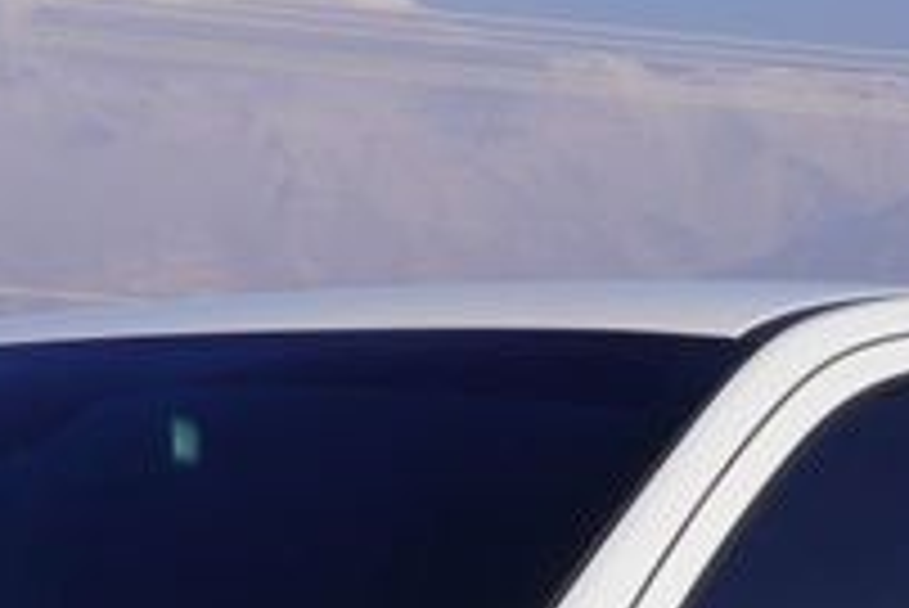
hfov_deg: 9.3
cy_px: 1365
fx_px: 5572
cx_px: 32
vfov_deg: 6.0
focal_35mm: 221
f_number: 11
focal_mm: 29
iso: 100
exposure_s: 1/200
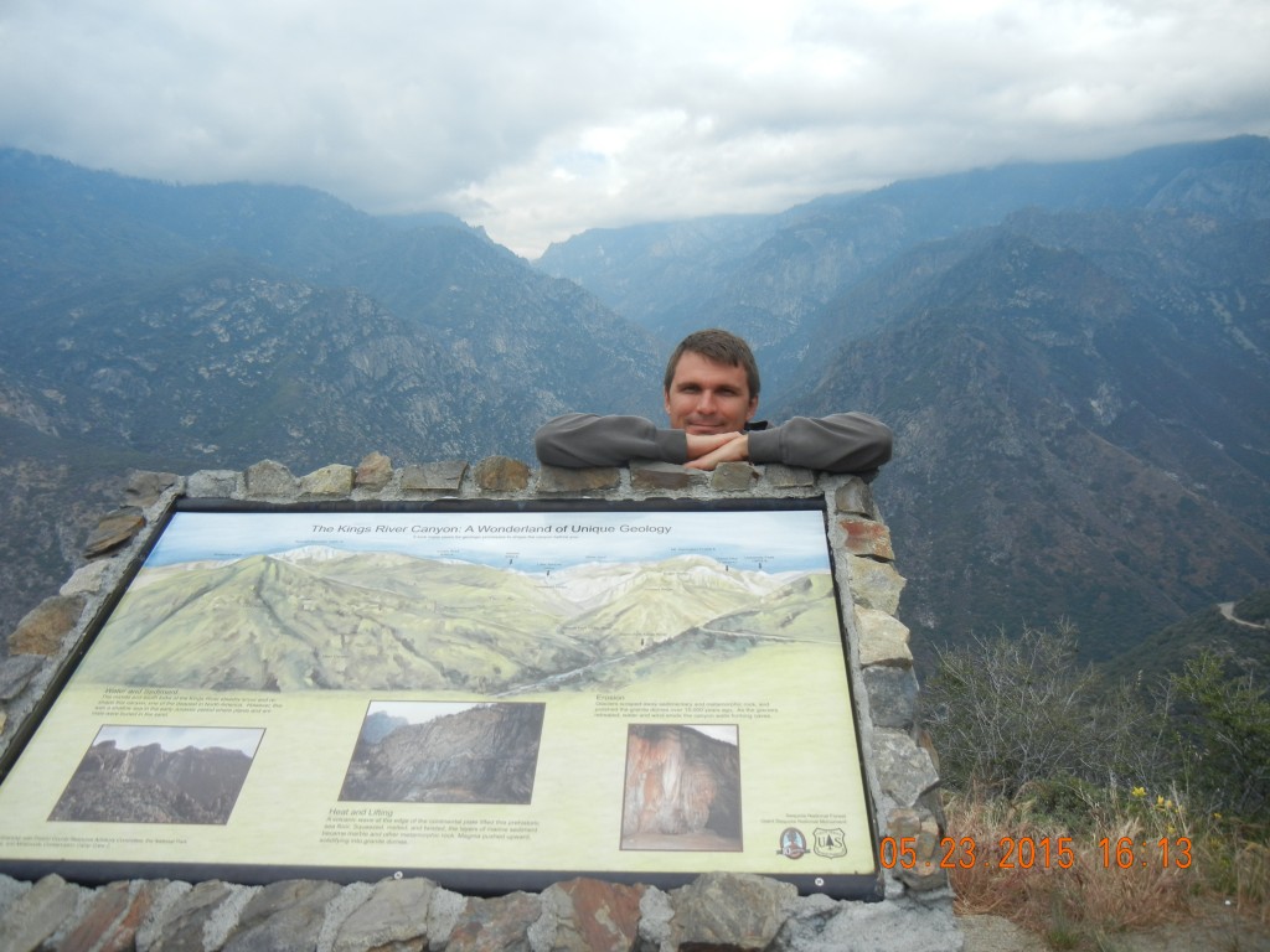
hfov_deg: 60.0
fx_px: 1101
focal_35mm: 30
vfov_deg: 46.8
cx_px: 635
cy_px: 476
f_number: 7
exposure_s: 1/306
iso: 160
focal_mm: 5.4
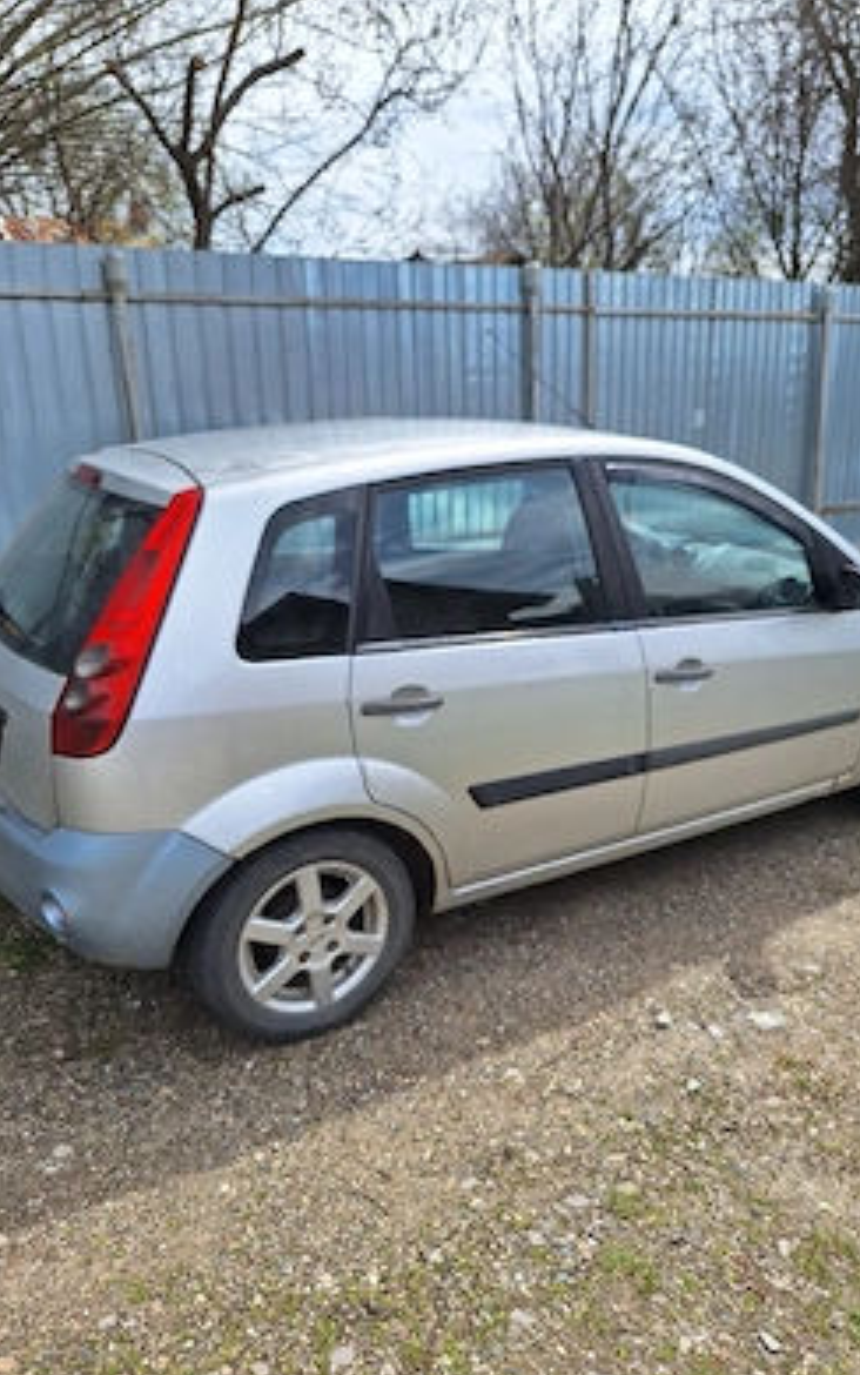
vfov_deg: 72.5
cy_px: 691
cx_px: 497
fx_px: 937
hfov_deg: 49.1
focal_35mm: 25
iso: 40
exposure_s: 1/2500
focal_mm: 5.54
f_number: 1.8
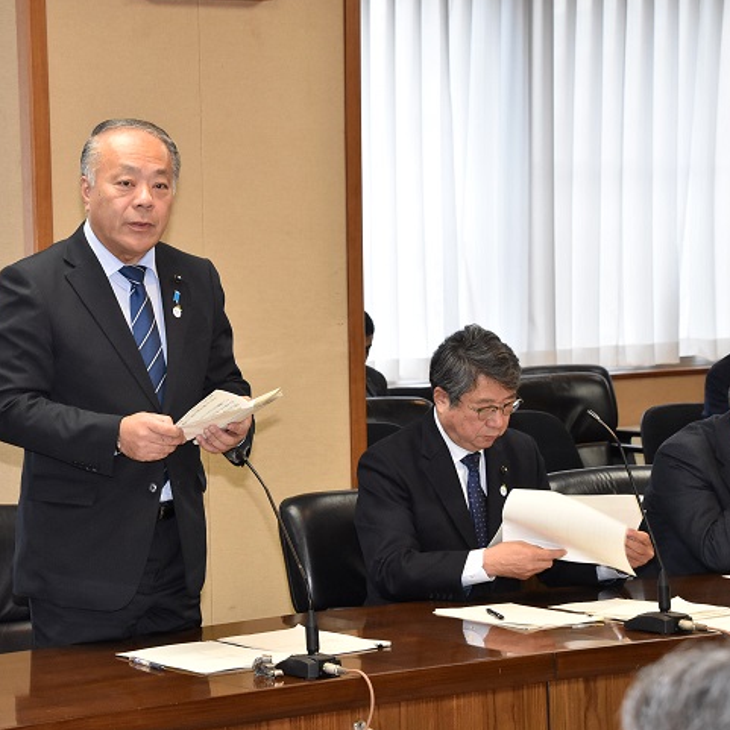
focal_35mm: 115
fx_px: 2744
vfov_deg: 15.2
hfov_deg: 15.1
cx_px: 191
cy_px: 366
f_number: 8
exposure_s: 1/100
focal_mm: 58
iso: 1600
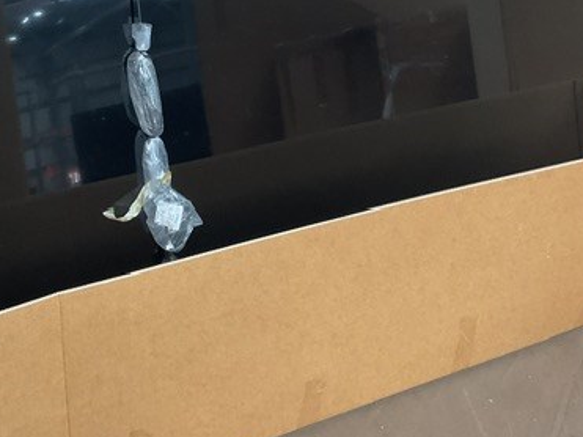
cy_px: 146
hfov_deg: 38.0
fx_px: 842
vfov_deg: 28.9
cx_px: 226
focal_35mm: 50
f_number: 1.8
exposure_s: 1/50
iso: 125
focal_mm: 3
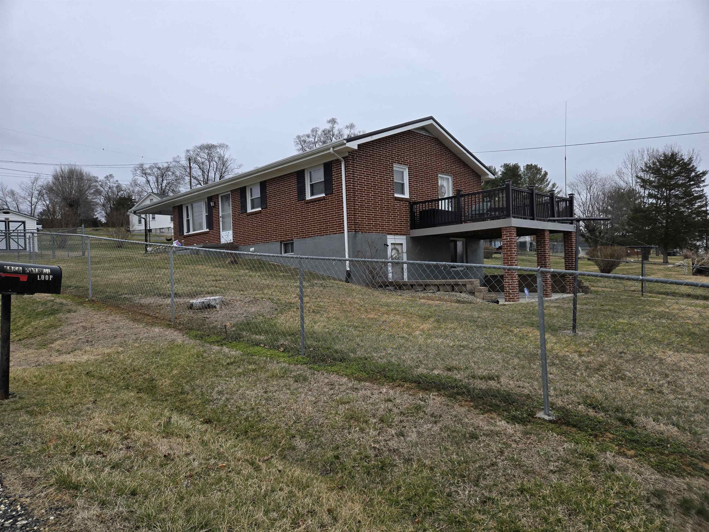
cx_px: 354
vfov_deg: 58.9
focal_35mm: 23
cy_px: 266
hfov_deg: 73.9
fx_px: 471
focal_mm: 5.4
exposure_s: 1/1809
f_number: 1.8
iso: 80
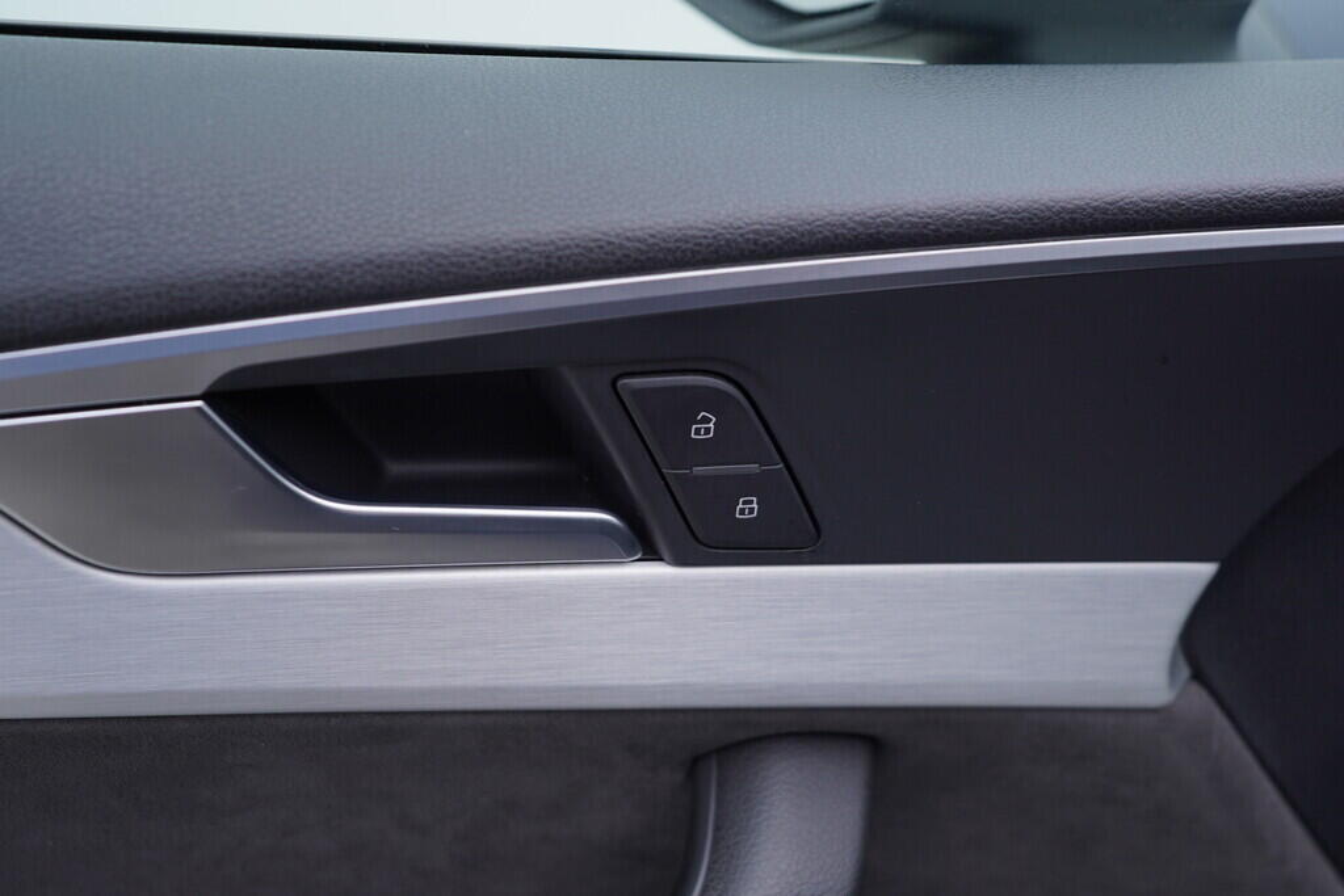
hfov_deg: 53.1
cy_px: 448
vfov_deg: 36.9
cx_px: 672
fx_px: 1344
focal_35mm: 36
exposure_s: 1/60
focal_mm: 24
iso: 125
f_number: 3.2
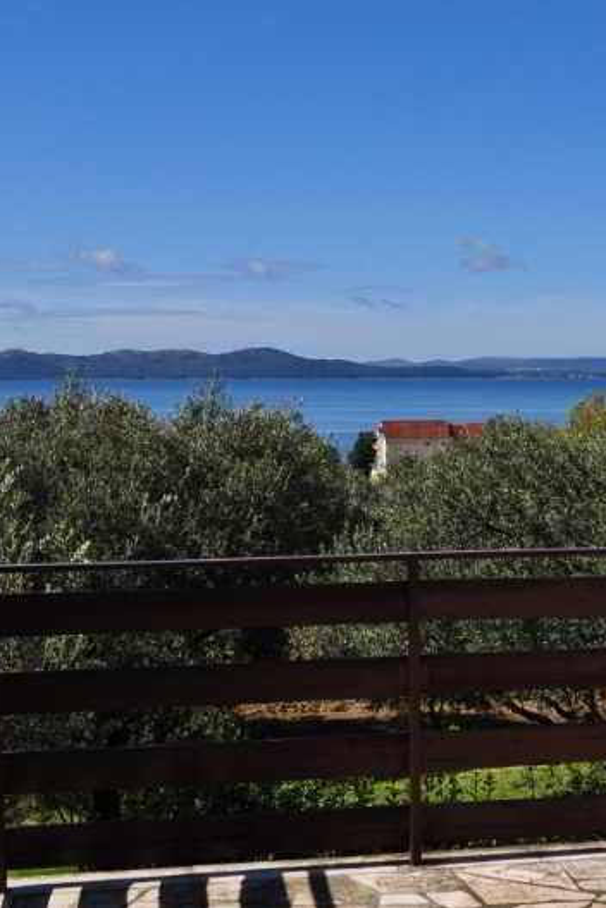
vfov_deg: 33.9
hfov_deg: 22.6
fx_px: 1490
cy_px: 453
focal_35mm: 59
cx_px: 510
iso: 200
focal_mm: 26
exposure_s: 1/500
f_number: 11
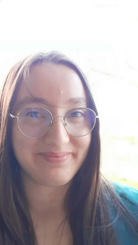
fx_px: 241
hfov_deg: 31.9
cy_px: 134
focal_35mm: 37
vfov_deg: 53.9
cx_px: 52
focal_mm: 2.61
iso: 100
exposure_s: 1/50
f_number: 2
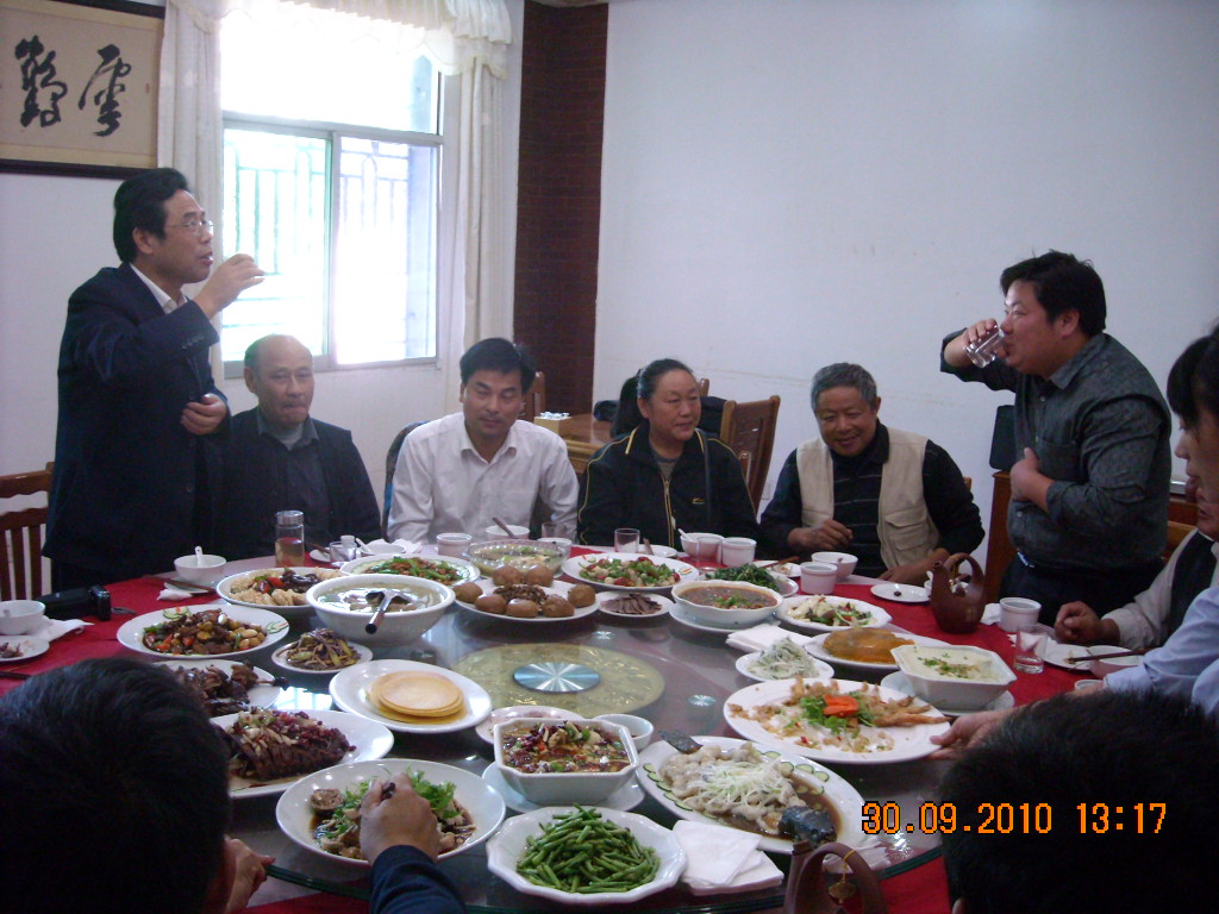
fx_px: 1233
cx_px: 610
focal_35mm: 35
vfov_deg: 40.7
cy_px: 457
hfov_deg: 52.6
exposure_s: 1/52
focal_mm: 5.7
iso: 400
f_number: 2.8
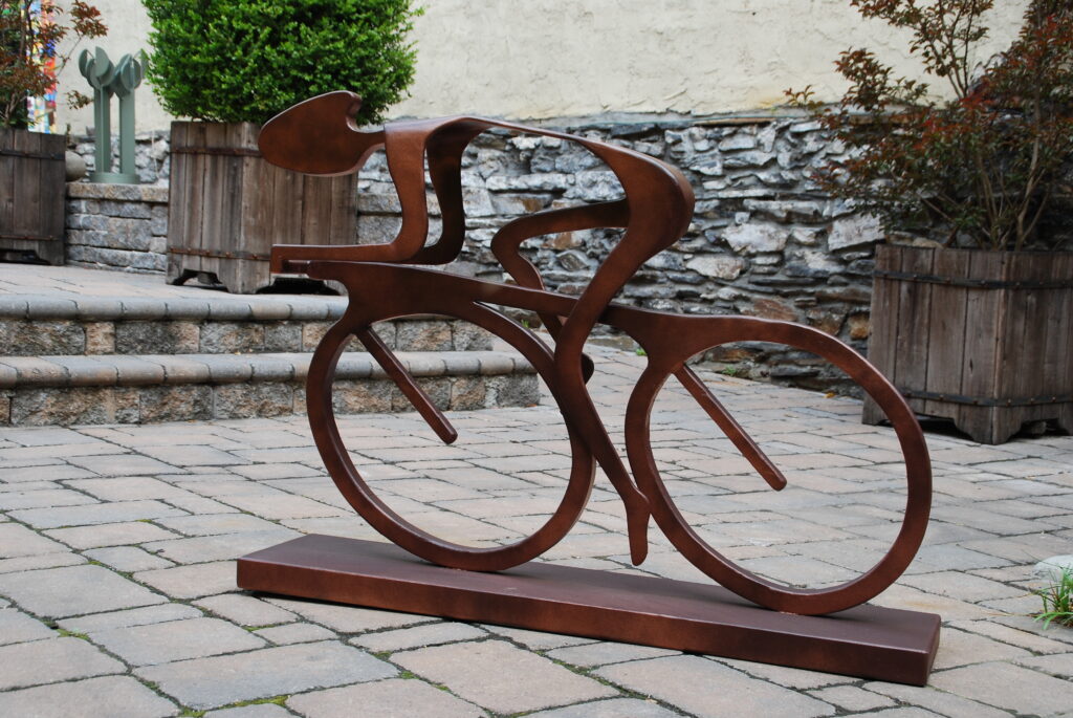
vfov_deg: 25.8
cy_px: 359
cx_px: 536
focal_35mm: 52
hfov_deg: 37.8
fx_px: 1566
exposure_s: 1/100
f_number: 9
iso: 200
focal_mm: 35
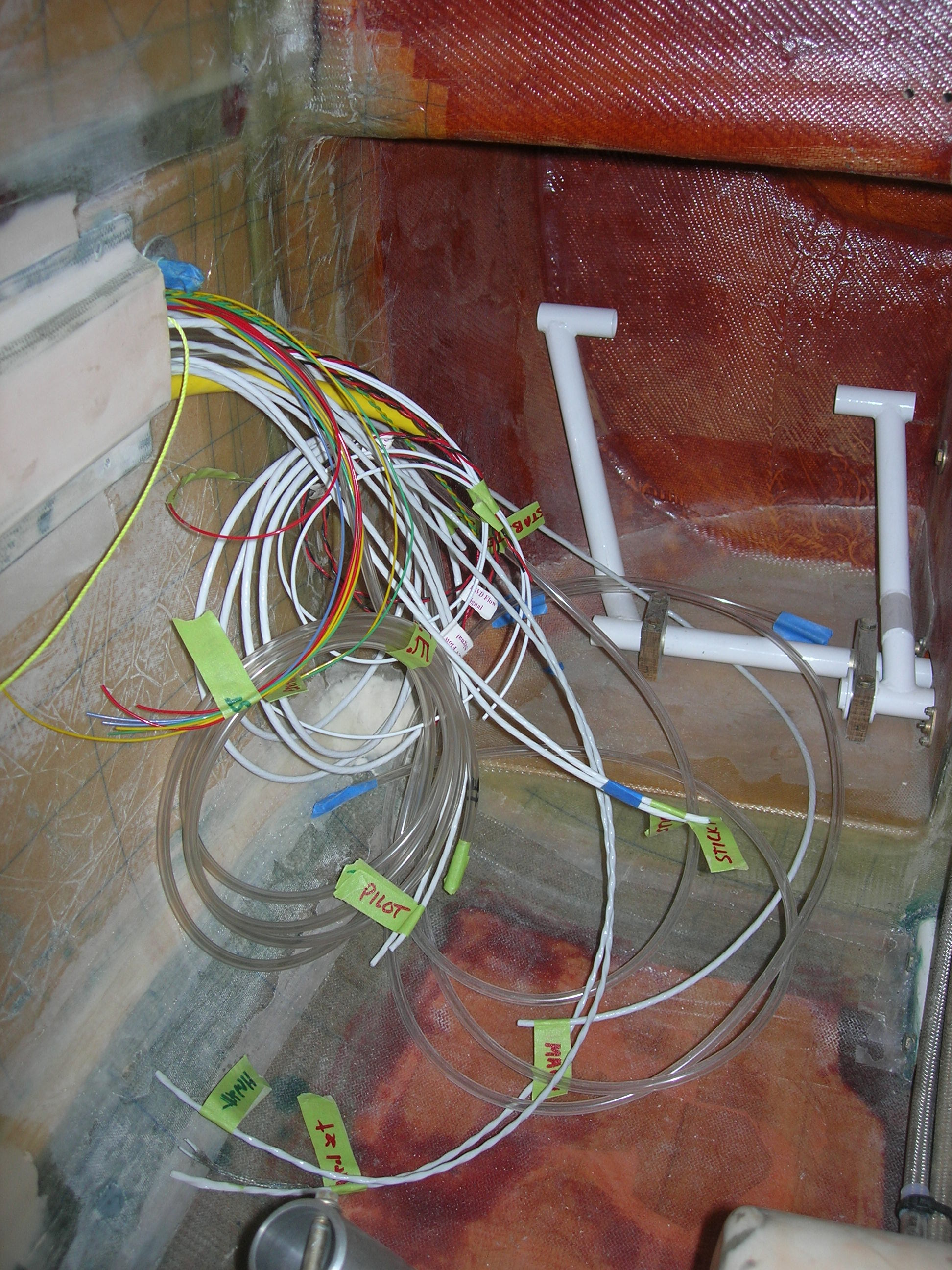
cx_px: 476
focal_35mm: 38
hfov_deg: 37.7
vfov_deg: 49.0
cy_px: 635
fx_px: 1393
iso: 64
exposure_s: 1/60.1
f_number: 2.8
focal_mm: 7.8
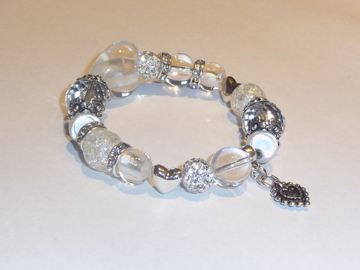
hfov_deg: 28.6
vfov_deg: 21.6
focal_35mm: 68
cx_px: 178
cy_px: 135
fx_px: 707
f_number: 3.9
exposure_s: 1/50
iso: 100
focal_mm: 6.7
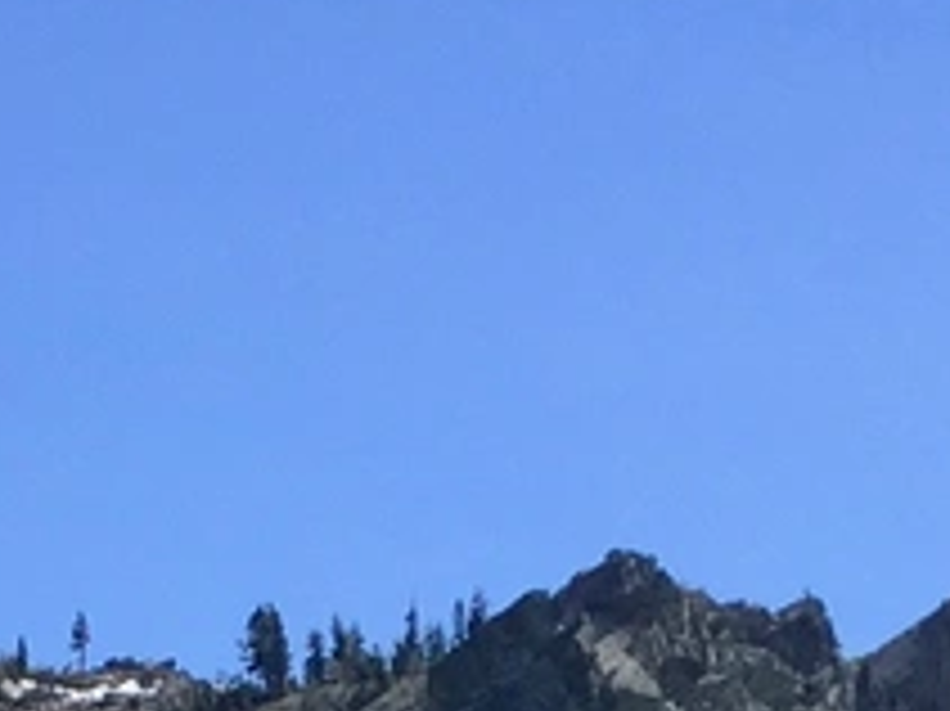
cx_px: -72
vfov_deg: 6.6
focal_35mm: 198
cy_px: 2398
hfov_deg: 9.9
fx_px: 5431
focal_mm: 4.15
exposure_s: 1/1130
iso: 32
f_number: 2.2
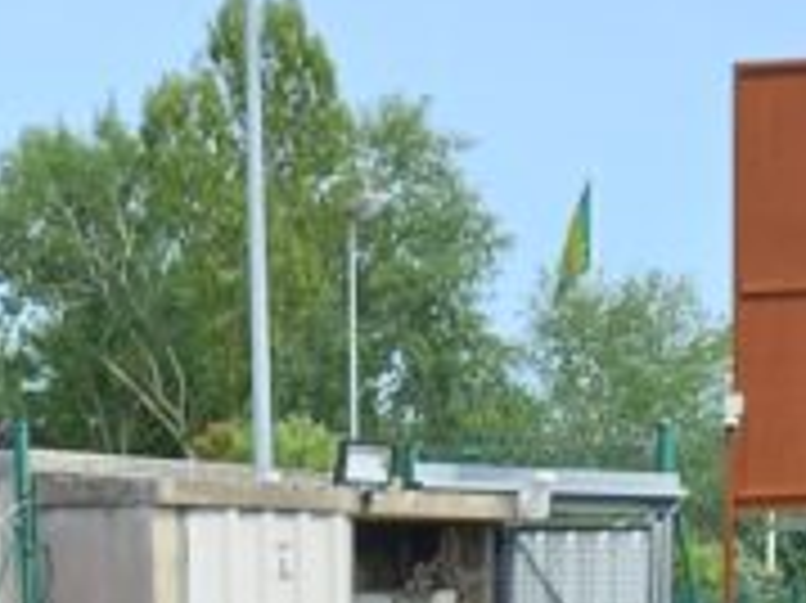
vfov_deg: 11.4
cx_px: 459
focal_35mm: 112
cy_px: 1336
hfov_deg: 17.6
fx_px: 2606
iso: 25
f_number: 2
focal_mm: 4.6
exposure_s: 1/330
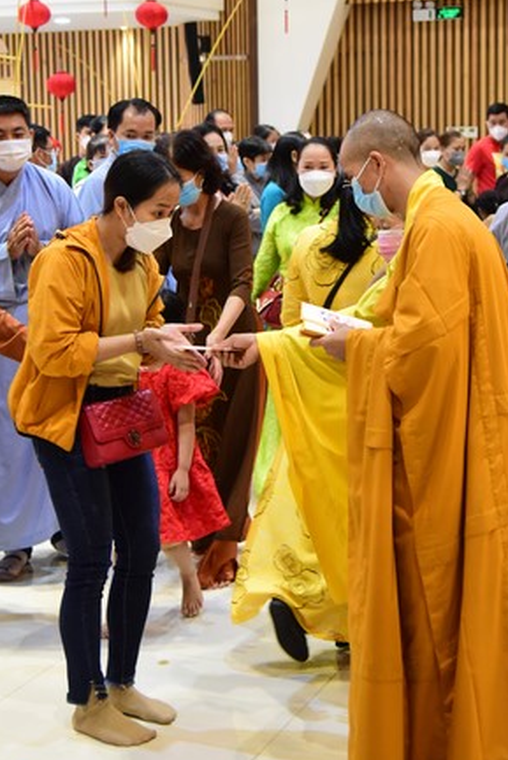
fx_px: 1459
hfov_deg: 19.7
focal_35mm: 69
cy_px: 230
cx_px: 251
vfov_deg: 29.0
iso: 3200
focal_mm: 46
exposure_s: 1/125
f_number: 4
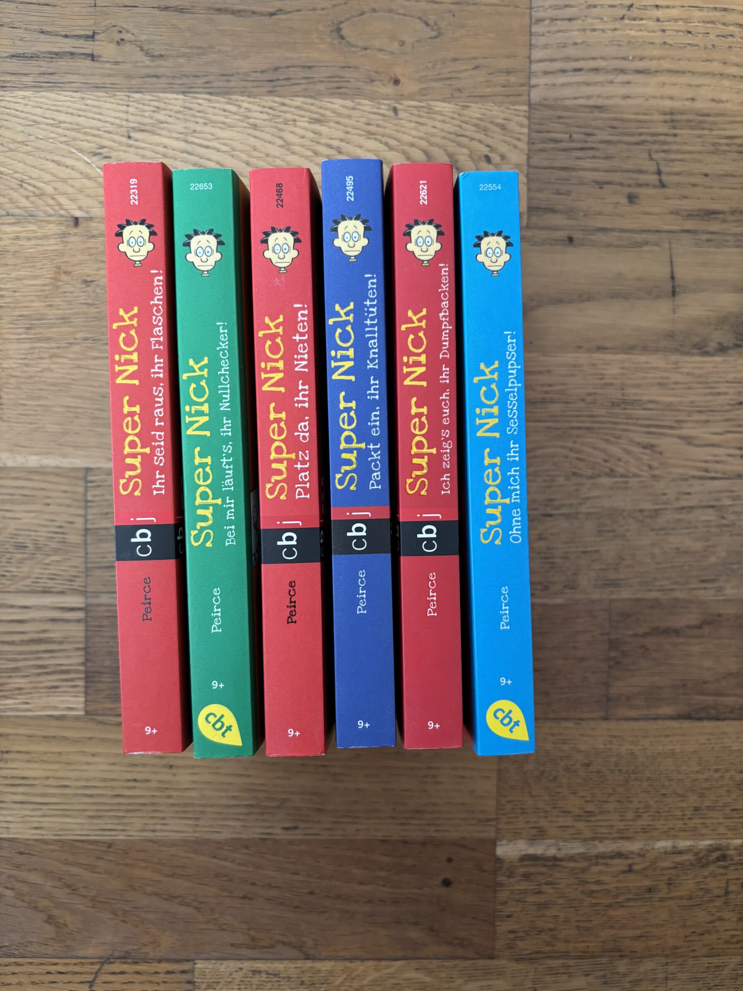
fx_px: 744
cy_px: 496
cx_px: 372
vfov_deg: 67.3
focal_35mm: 26
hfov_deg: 53.1
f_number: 1.6
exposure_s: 1/60
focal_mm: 5.96
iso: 250
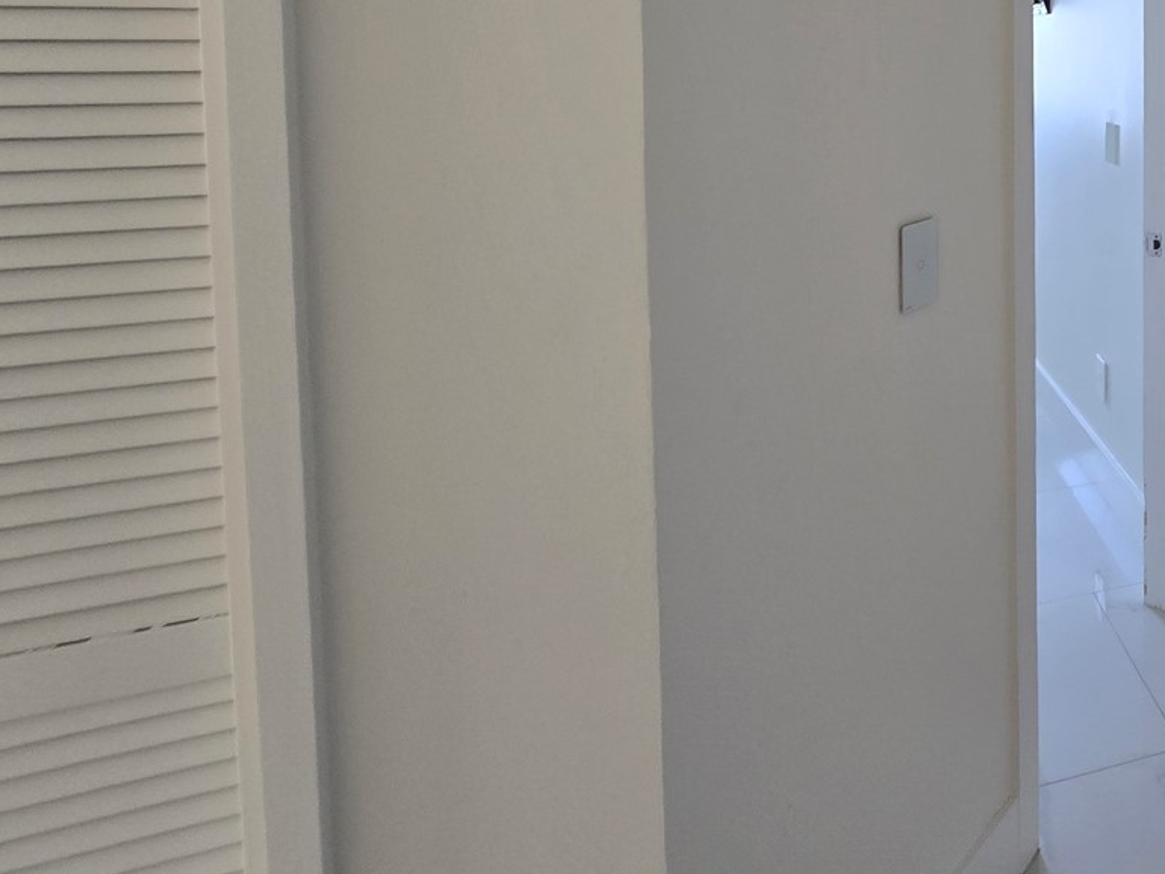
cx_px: 1160
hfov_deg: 52.2
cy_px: 100
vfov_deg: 46.7
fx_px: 909
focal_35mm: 27
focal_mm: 2.2
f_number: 2.2
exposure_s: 1/60
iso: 125
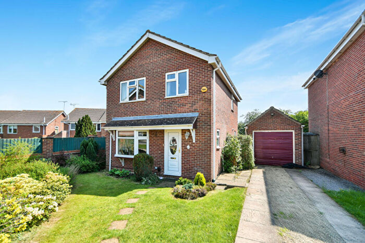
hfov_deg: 100.4
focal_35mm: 15
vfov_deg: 77.4
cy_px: 122
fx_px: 152
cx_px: 182
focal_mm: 10
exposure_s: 1/320
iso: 200
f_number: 6.3
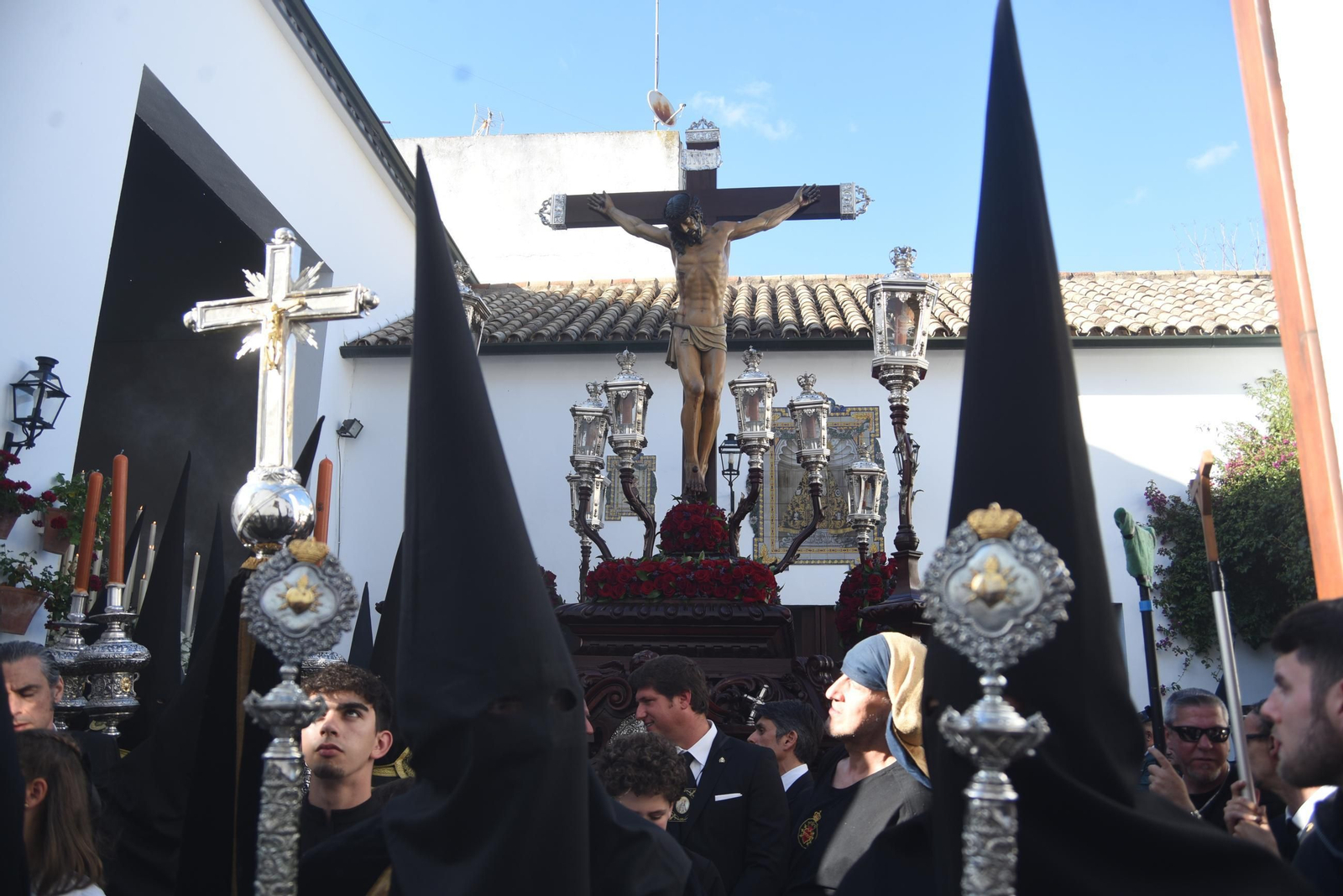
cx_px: 672
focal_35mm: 29
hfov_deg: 63.6
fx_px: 1082
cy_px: 448
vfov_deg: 45.0
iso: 160
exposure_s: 1/200
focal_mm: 29
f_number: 8
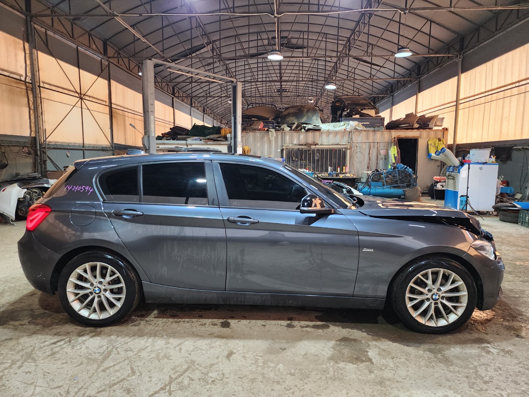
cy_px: 198
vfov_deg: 58.9
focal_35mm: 23
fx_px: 351
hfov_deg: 73.9
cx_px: 264
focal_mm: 6.4
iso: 200
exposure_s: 1/120
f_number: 1.8
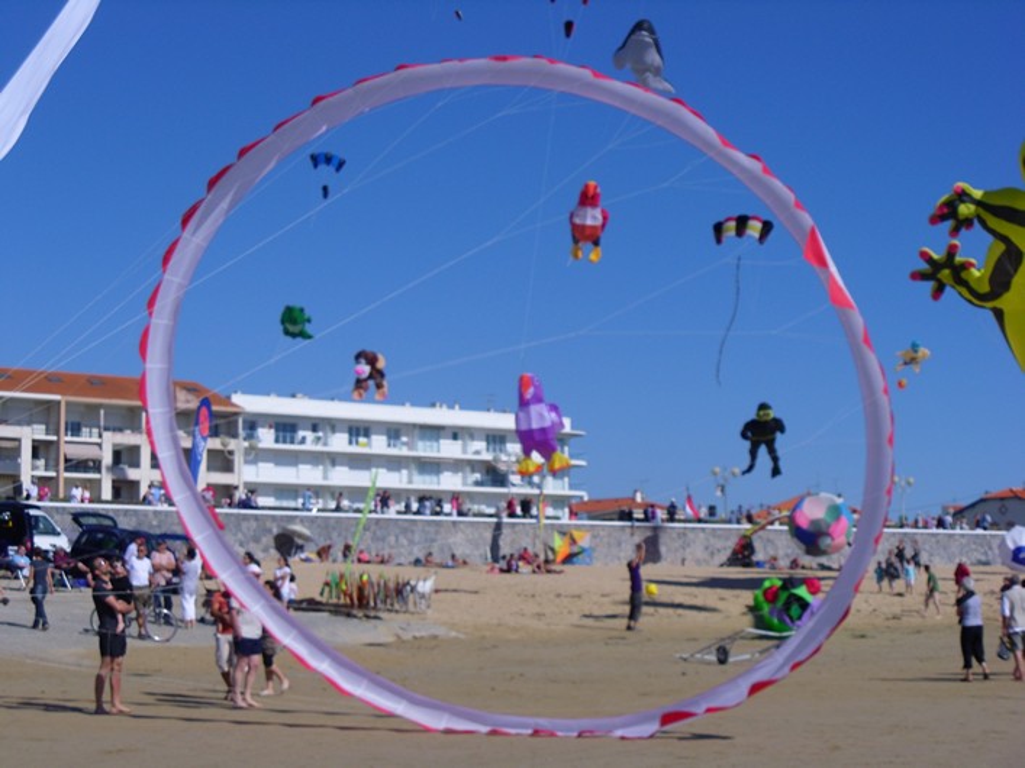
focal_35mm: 68
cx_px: 512
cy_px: 384
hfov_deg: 28.6
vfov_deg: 21.6
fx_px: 2013
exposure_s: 1/189
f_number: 12
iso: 80
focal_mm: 12.22
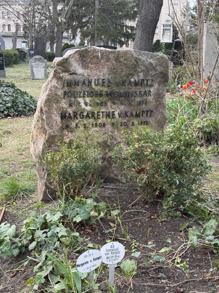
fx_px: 405
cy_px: 146
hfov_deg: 30.3
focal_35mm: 48
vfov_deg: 39.7
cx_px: 110
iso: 64
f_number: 1.78
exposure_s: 1/211
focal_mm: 6.76
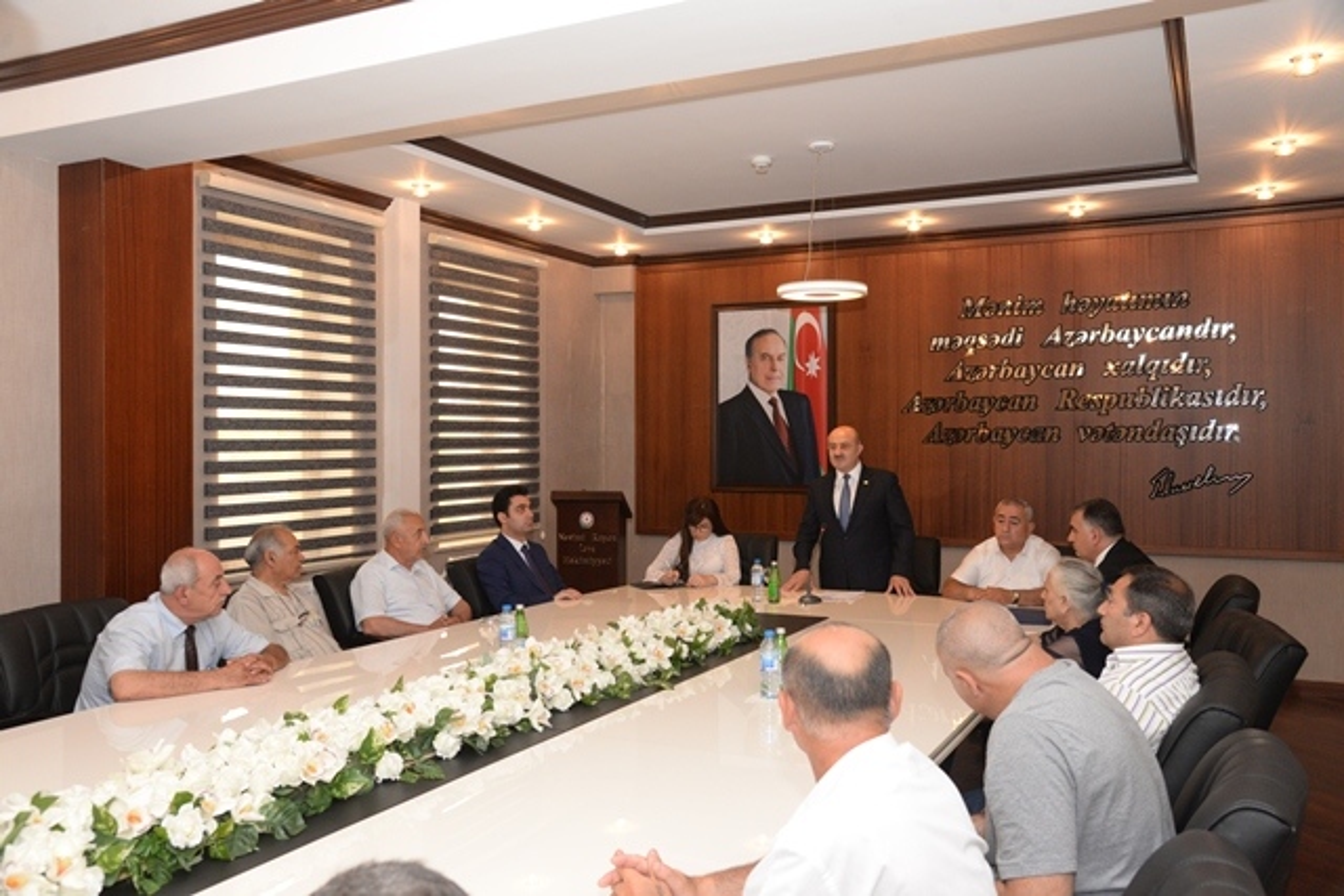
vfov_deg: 43.6
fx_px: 1120
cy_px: 448
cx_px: 672
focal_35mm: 30
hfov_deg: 61.9
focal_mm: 30
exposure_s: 1/160
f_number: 6.3
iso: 2200
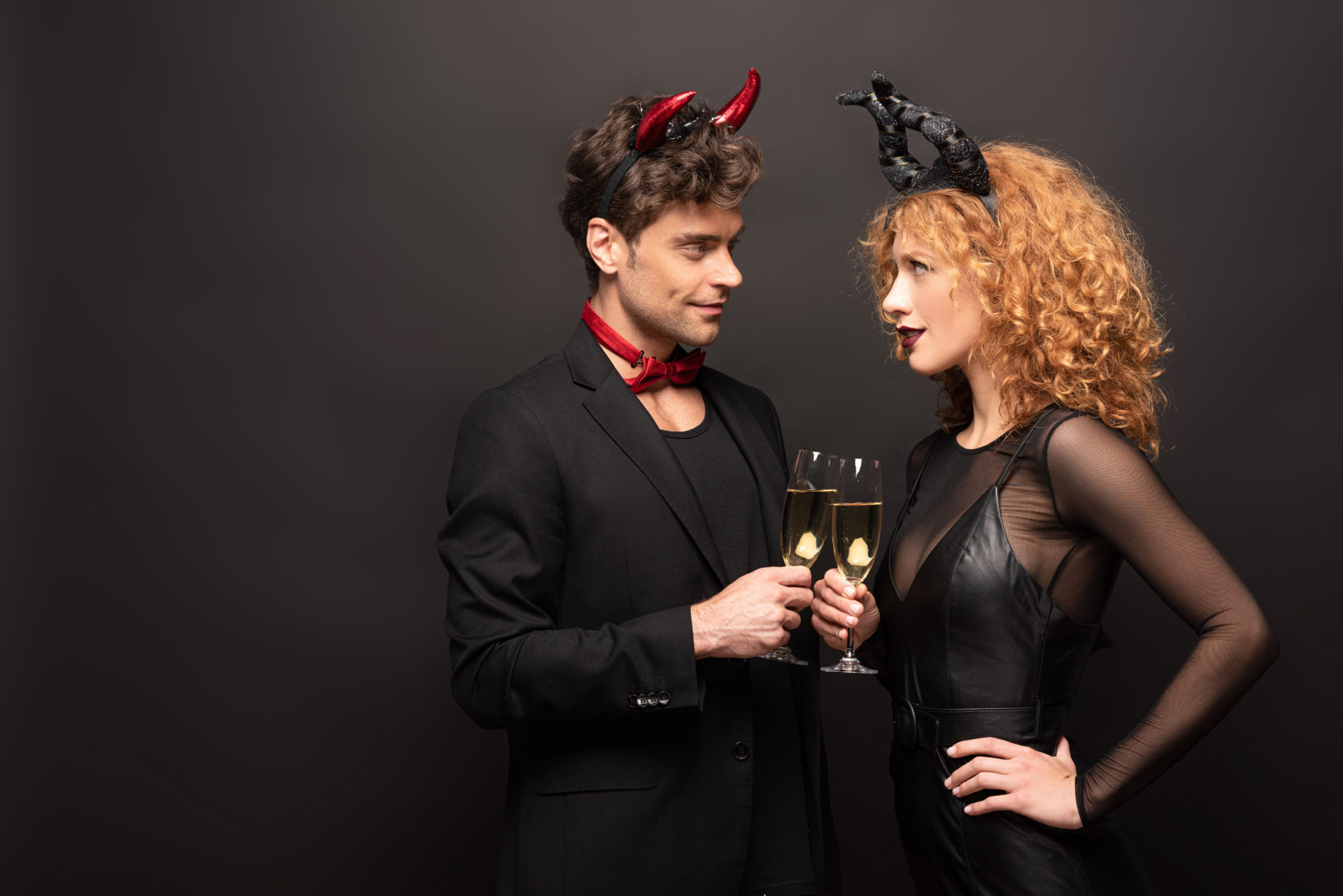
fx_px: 3171
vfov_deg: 16.1
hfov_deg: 23.9
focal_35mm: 85
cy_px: 448
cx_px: 672
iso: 100
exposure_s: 1/200
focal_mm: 85
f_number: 8
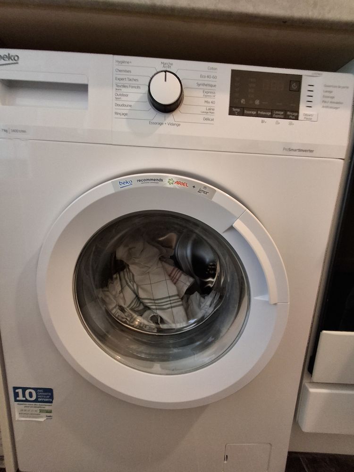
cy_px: 236
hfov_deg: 78.1
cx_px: 177
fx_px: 218
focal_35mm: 16
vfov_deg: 94.5
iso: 250
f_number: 2.2
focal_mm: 1.64
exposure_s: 1/33
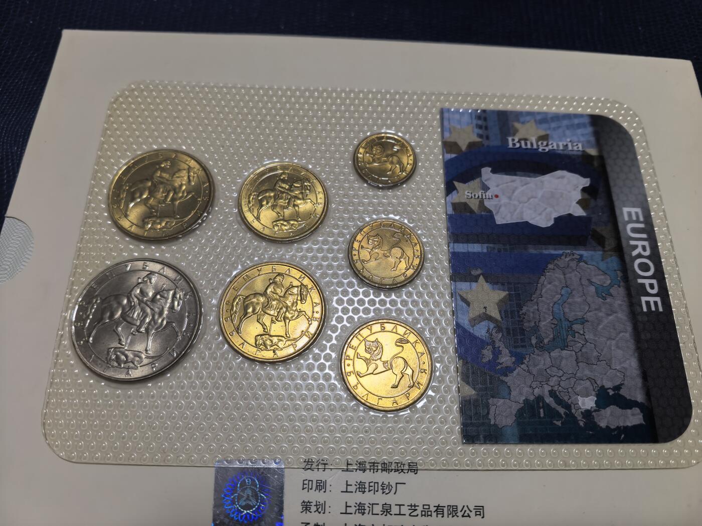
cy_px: 263
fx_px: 487
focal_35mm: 24
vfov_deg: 56.8
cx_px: 351
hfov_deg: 71.6
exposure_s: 1/100
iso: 250
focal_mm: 5.75
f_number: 2
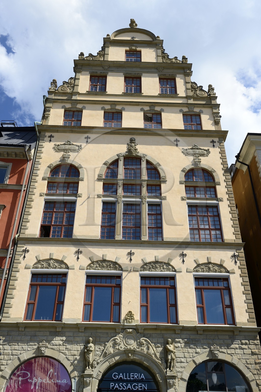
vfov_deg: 58.7
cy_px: 196
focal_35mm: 32
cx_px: 130
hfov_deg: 41.1
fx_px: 348
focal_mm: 32
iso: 100
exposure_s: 1/250
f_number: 9
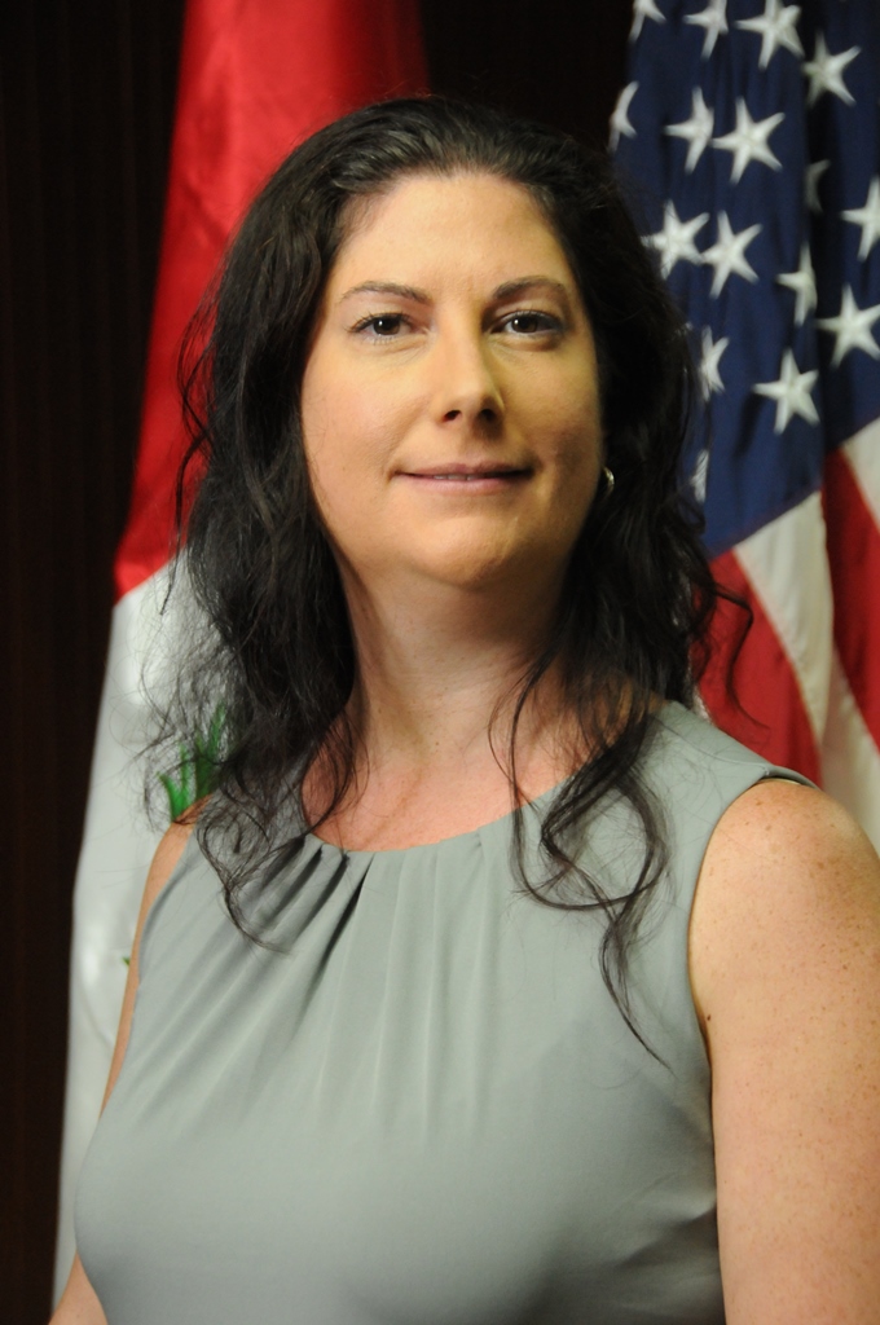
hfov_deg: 14.7
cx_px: 440
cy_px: 662
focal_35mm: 93
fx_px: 3419
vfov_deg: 21.9
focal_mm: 62
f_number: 5.6
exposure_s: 1/80
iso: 1600
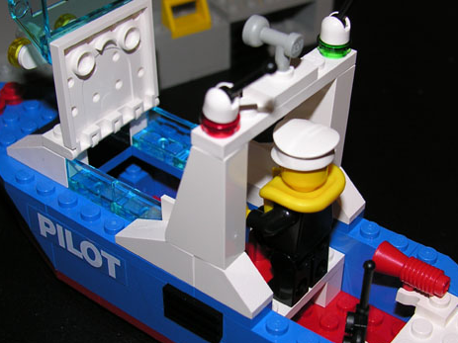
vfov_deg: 22.9
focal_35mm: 64
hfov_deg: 30.3
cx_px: 227
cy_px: 194
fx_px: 847
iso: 50
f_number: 2.8
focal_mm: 9.5
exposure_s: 1/60.1
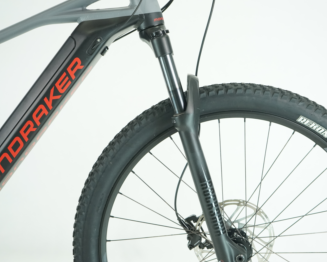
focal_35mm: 48
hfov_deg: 38.7
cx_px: 187
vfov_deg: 31.5
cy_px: 133
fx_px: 465
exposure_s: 1/200
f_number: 5.6
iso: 2500
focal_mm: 42
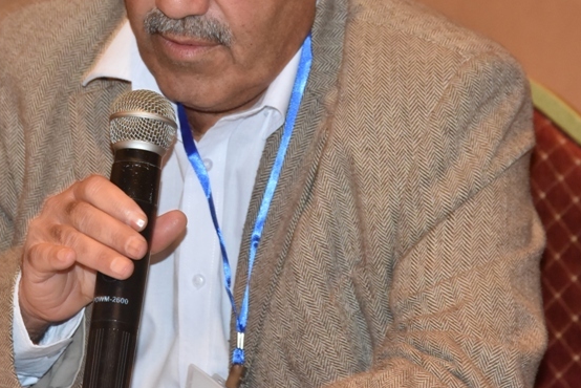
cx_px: 253
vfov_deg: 7.1
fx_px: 3132
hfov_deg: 10.6
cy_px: 64
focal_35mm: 194
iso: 2500
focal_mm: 105
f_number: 6.3
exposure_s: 1/60
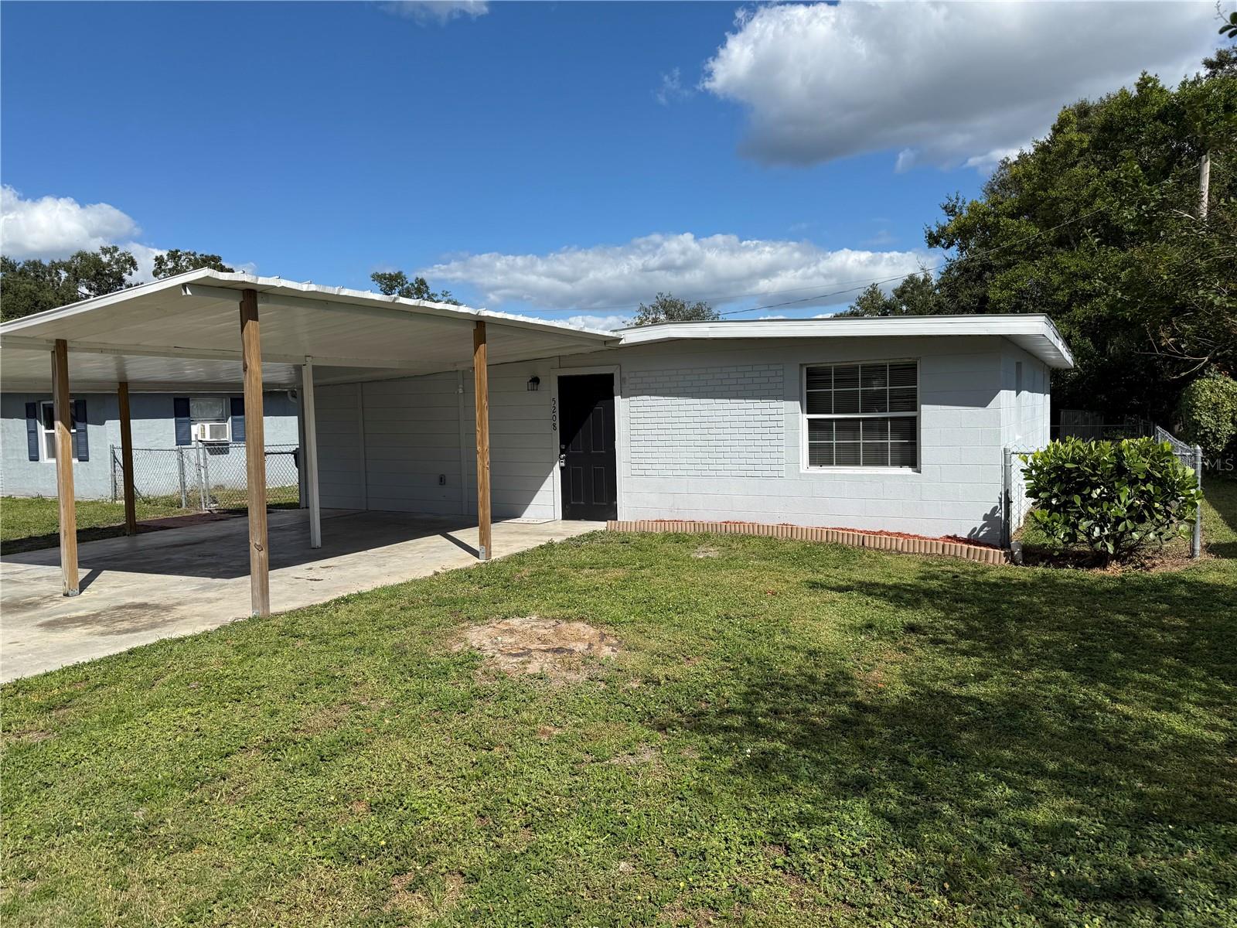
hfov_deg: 71.6
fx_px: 858
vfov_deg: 56.8
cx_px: 618
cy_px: 464
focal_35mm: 24
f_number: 1.78
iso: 80
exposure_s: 1/6173
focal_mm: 6.76
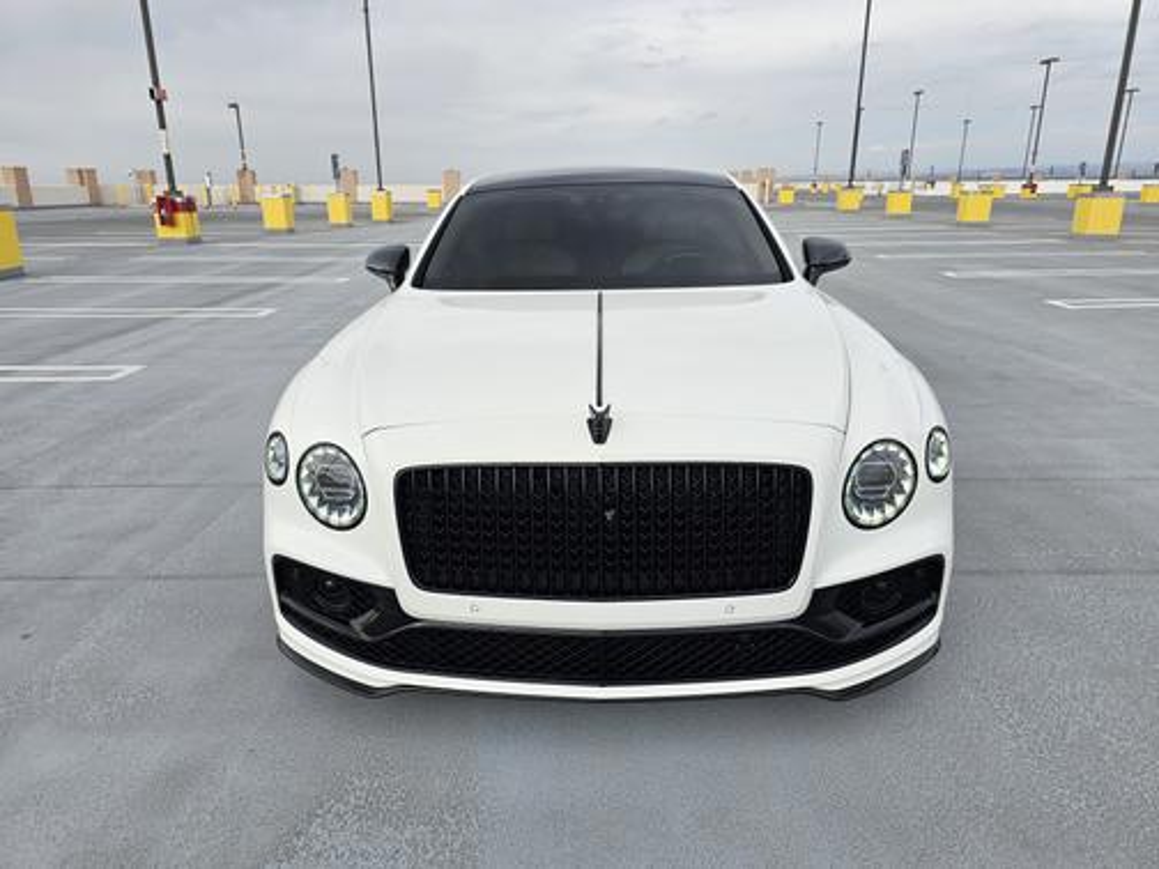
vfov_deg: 58.9
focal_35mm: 23
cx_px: 580
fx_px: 770
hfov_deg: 73.9
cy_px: 434
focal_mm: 6.3
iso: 10
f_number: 1.7
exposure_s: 1/415
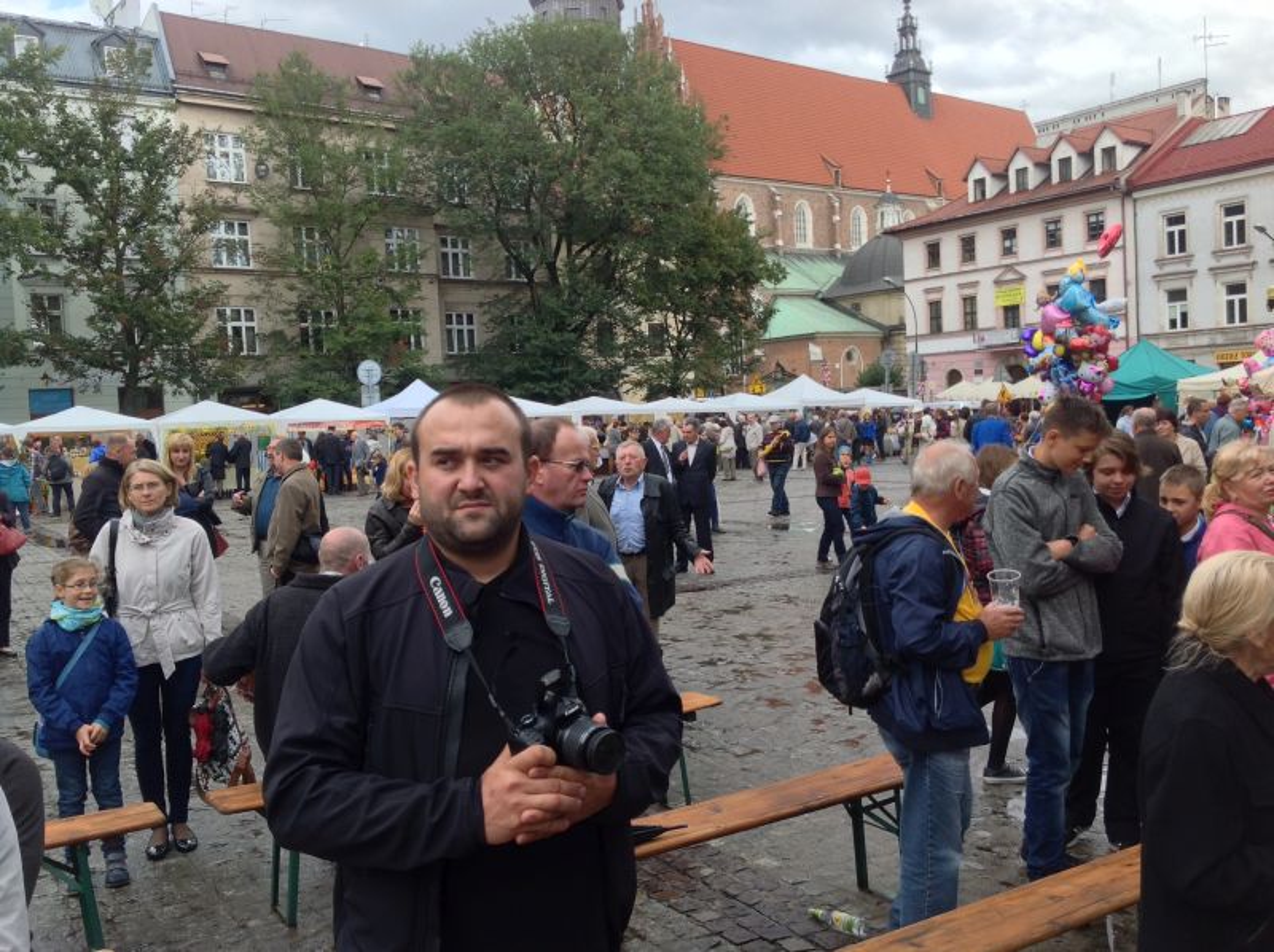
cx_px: 637
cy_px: 476
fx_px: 1287
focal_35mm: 35
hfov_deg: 52.7
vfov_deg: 40.6
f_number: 2.4
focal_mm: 4.28
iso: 50
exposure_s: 1/351
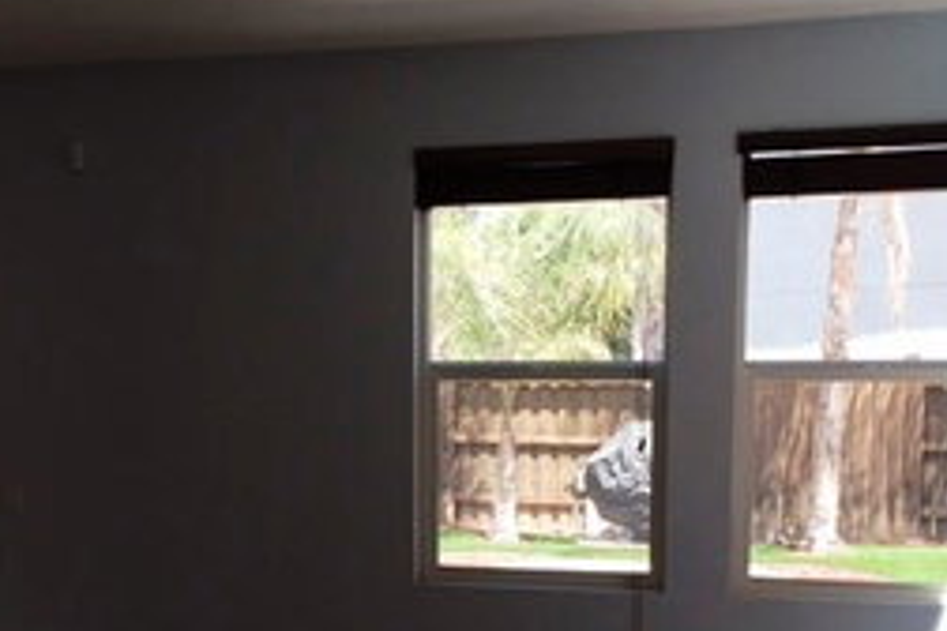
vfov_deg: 25.8
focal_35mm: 51
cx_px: 434
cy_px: 545
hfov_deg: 38.9
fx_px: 1341
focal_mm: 4.15
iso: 32
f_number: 2.2
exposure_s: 1/120
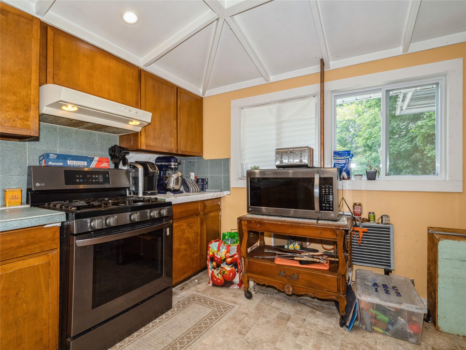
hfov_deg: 94.5
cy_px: 175
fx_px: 215
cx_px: 233
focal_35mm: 16
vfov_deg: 78.1
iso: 200
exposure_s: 1/20
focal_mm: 8
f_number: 8
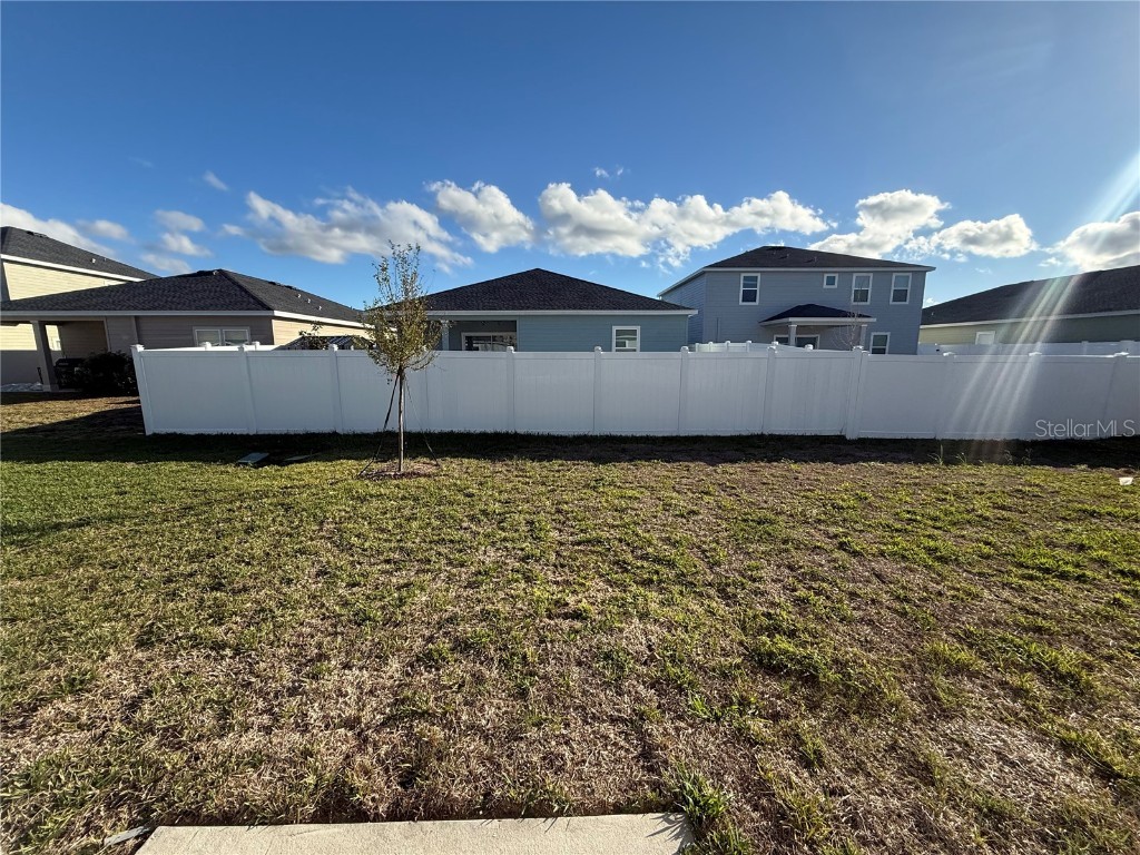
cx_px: 570
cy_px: 428
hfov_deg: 102.1
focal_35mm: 14
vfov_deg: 85.7
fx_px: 461
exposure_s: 1/1961
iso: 80
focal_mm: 2.22
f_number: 2.2
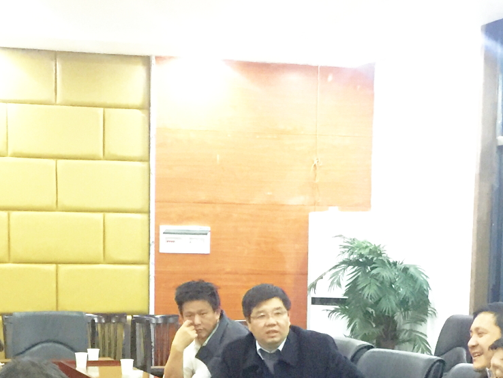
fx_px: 1221
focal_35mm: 84
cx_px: 234
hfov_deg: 23.3
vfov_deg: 17.0
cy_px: 417
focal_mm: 4.15
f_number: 2.2
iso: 200
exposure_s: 1/8
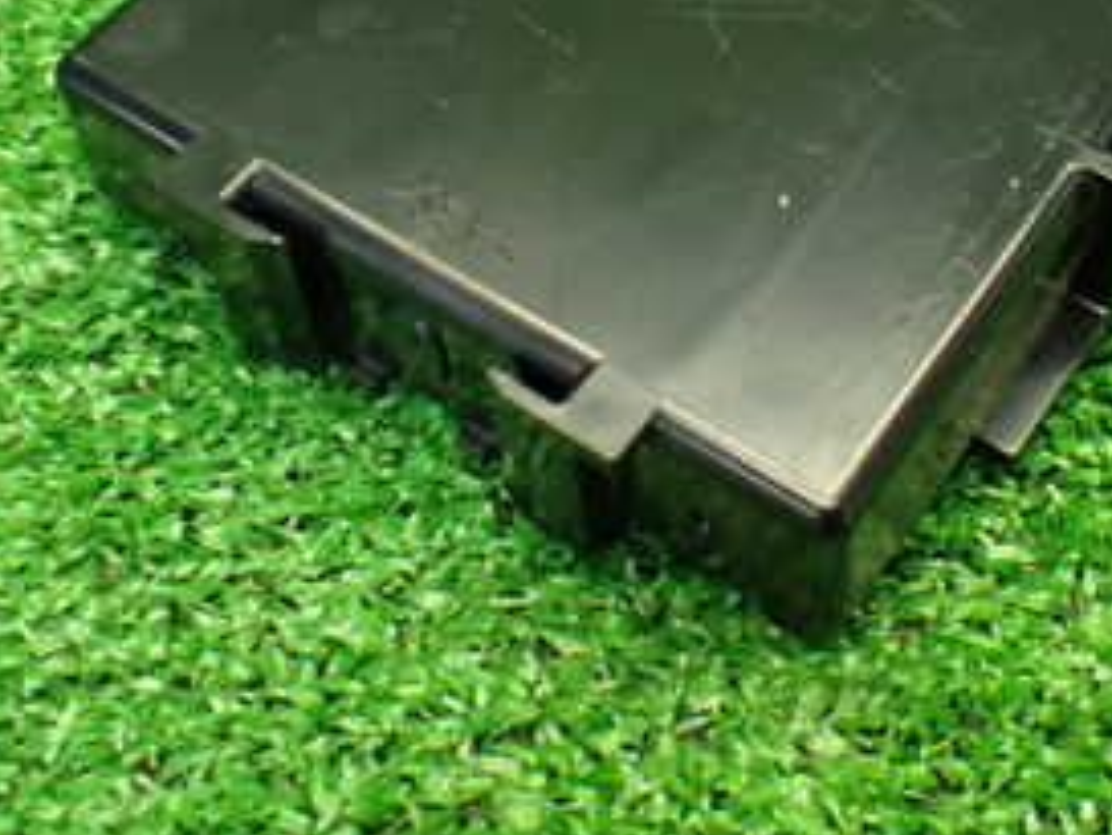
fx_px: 2121
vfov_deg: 21.7
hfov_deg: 29.2
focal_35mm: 66
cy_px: 65
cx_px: 725
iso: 800
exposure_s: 1/125
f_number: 2.3
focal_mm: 5.4
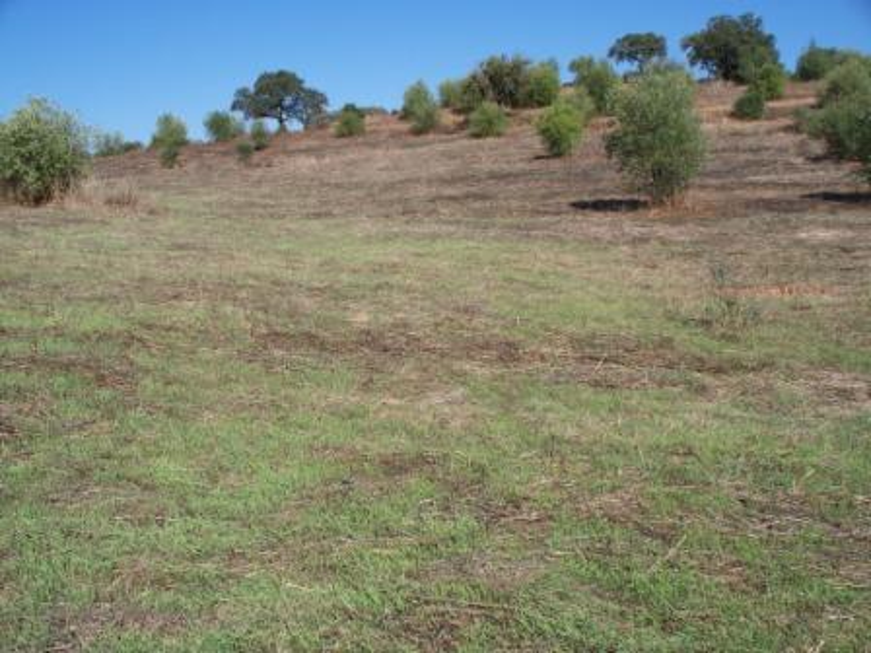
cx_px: 436
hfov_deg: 51.4
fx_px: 906
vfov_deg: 39.7
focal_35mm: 36
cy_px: 326
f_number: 5
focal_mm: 7.54
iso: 64
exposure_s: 1/400
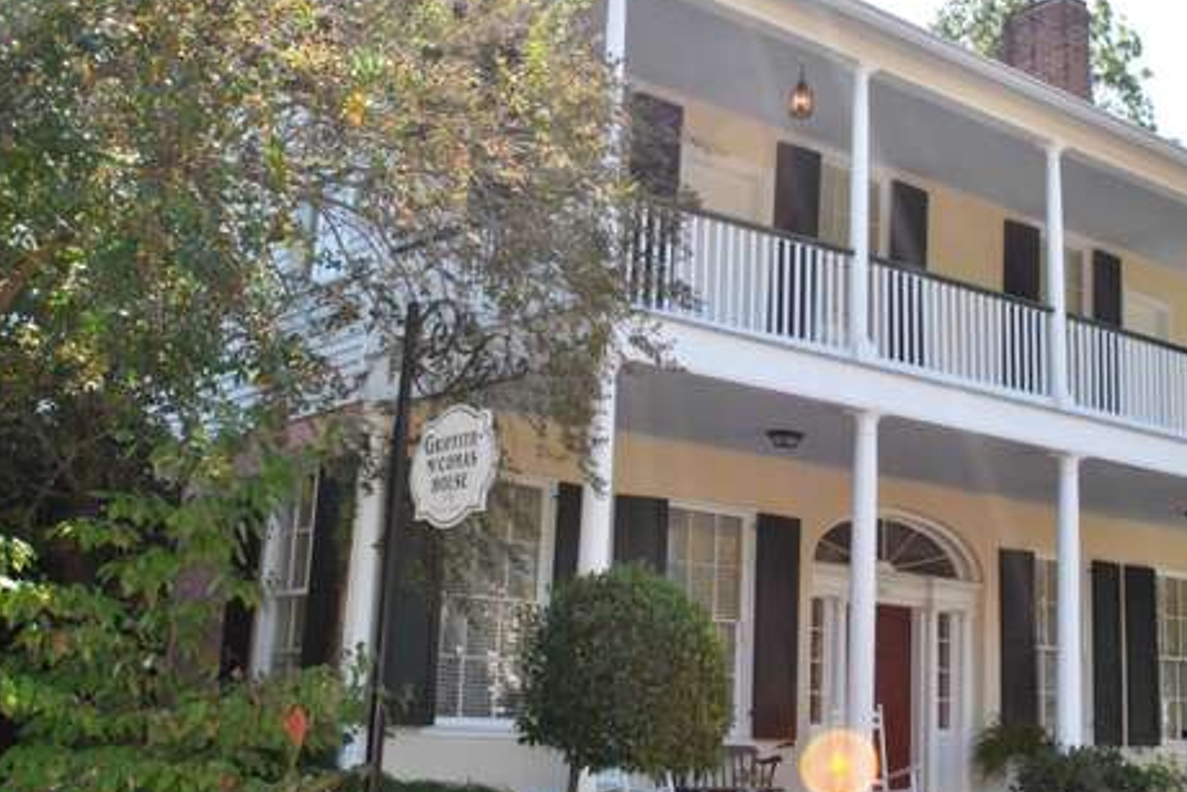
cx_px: 756
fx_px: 1550
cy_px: 280
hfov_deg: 41.5
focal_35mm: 47
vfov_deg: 28.5
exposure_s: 1/200
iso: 100
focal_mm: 18
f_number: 5.6
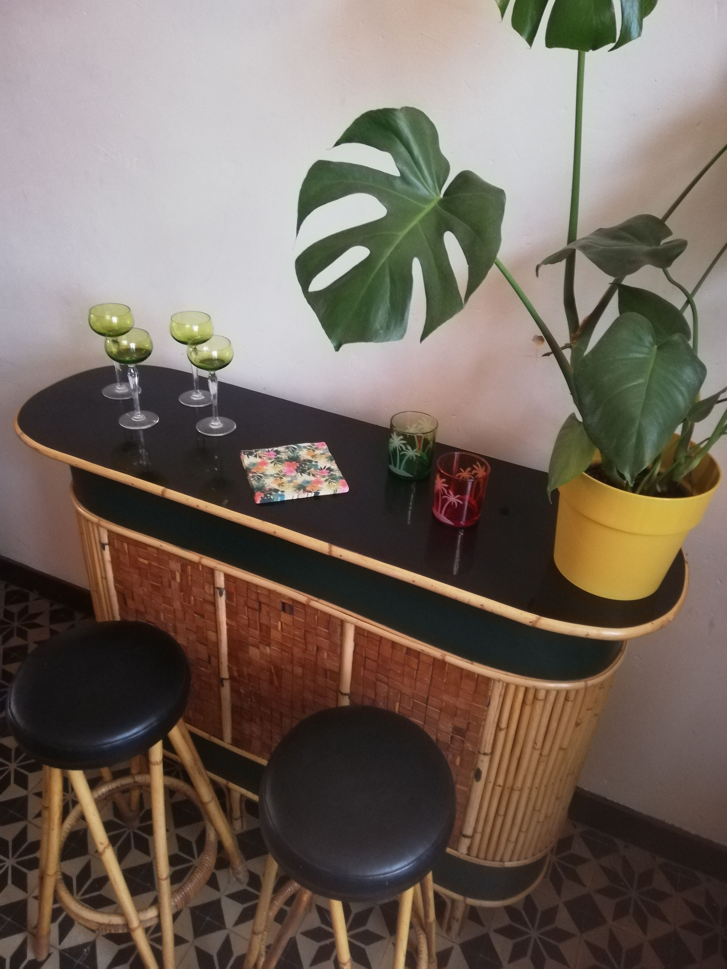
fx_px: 728
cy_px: 484
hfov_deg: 53.1
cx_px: 364
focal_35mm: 26
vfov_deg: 67.3
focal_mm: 3.81
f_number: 2.2
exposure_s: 1/16.7
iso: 800
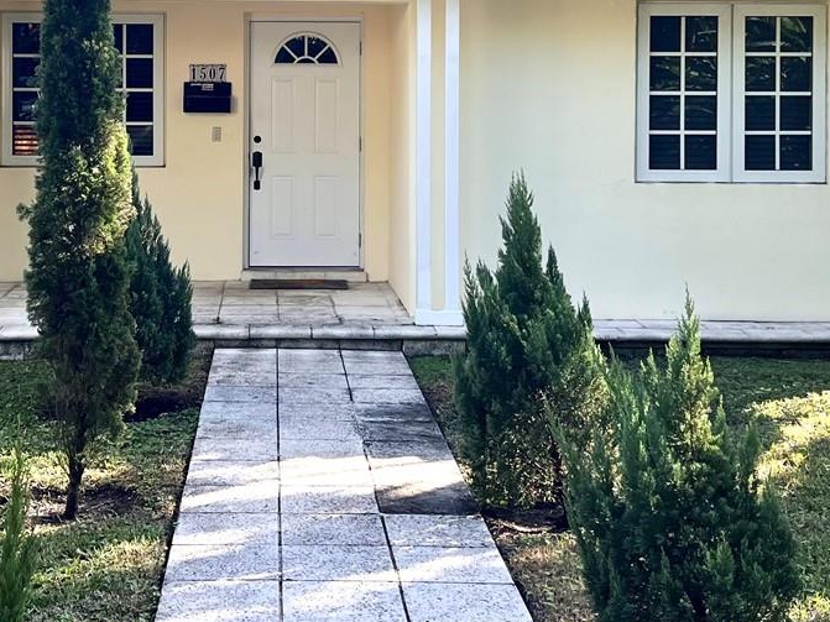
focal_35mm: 62
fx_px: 1486
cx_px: 285
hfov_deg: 31.0
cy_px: 87
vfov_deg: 23.2
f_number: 1.5
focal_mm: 5.7
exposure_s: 1/1468
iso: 50
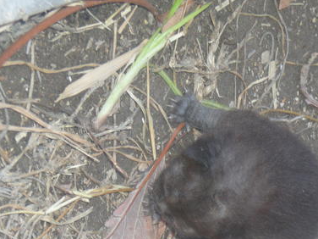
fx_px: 1782
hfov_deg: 10.2
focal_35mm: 194
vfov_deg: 7.6
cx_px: 188
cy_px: 195
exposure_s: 1/60
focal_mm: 18.9
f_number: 5.9
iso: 146
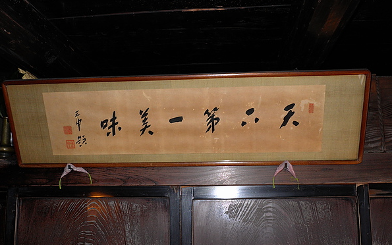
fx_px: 385
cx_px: 195
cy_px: 129
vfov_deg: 35.3
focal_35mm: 36
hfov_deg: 54.0
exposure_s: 1/30
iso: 1600
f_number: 8
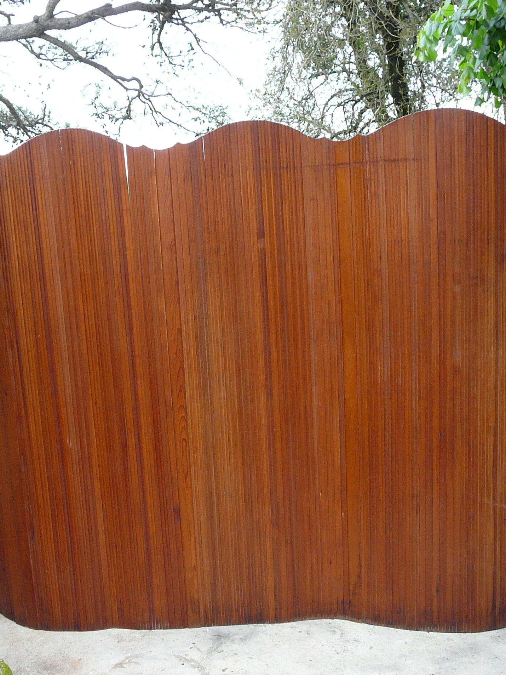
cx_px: 188
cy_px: 338
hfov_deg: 30.7
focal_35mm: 47
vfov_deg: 40.4
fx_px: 916
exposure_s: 1/40
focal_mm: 5.2
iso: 100
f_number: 2.8
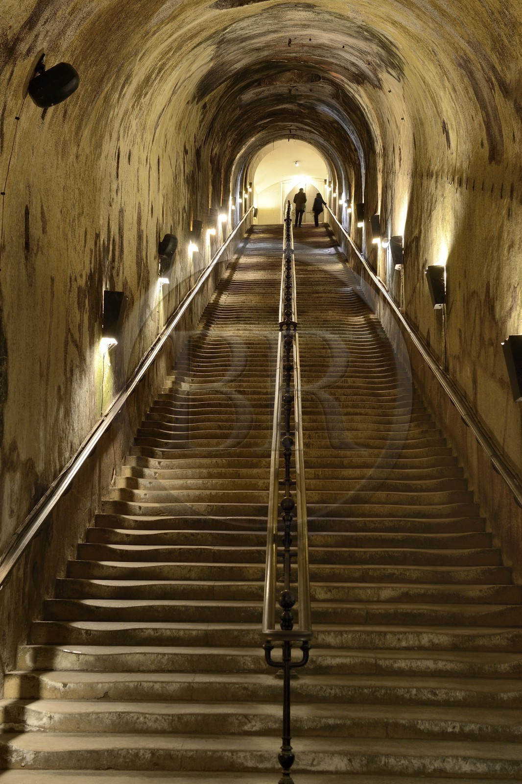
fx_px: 1197
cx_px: 261
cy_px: 392
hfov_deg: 24.6
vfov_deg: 36.3
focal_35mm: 55
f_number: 7.1
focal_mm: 55
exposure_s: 3
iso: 400
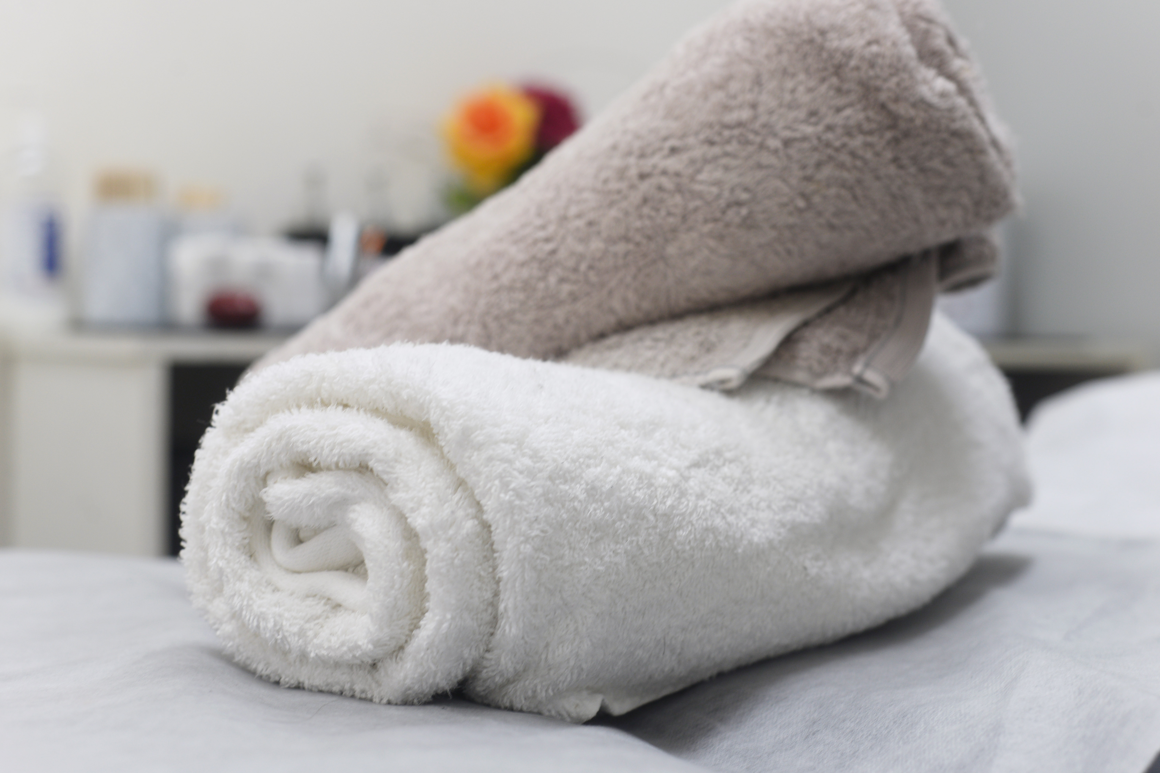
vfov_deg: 26.5
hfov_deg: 38.9
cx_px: 580
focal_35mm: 51
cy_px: 394
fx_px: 1643
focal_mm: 50
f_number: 4
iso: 160
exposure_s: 1/50
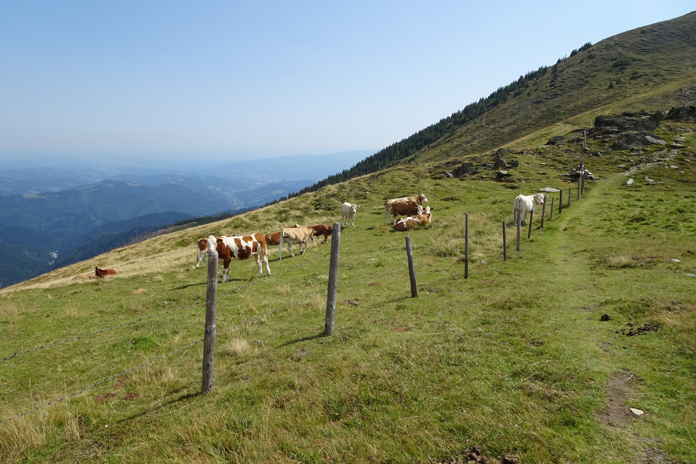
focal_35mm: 25
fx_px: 483
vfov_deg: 51.2
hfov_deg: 71.5
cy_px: 255
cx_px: 348
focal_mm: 4.1
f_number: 3.5
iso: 80
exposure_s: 1/1000
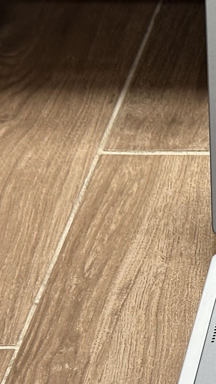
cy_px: 207
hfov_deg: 7.7
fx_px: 1508
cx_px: 491
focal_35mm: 148
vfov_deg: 14.5
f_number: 1.78
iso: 100
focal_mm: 6.86
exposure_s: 1/60
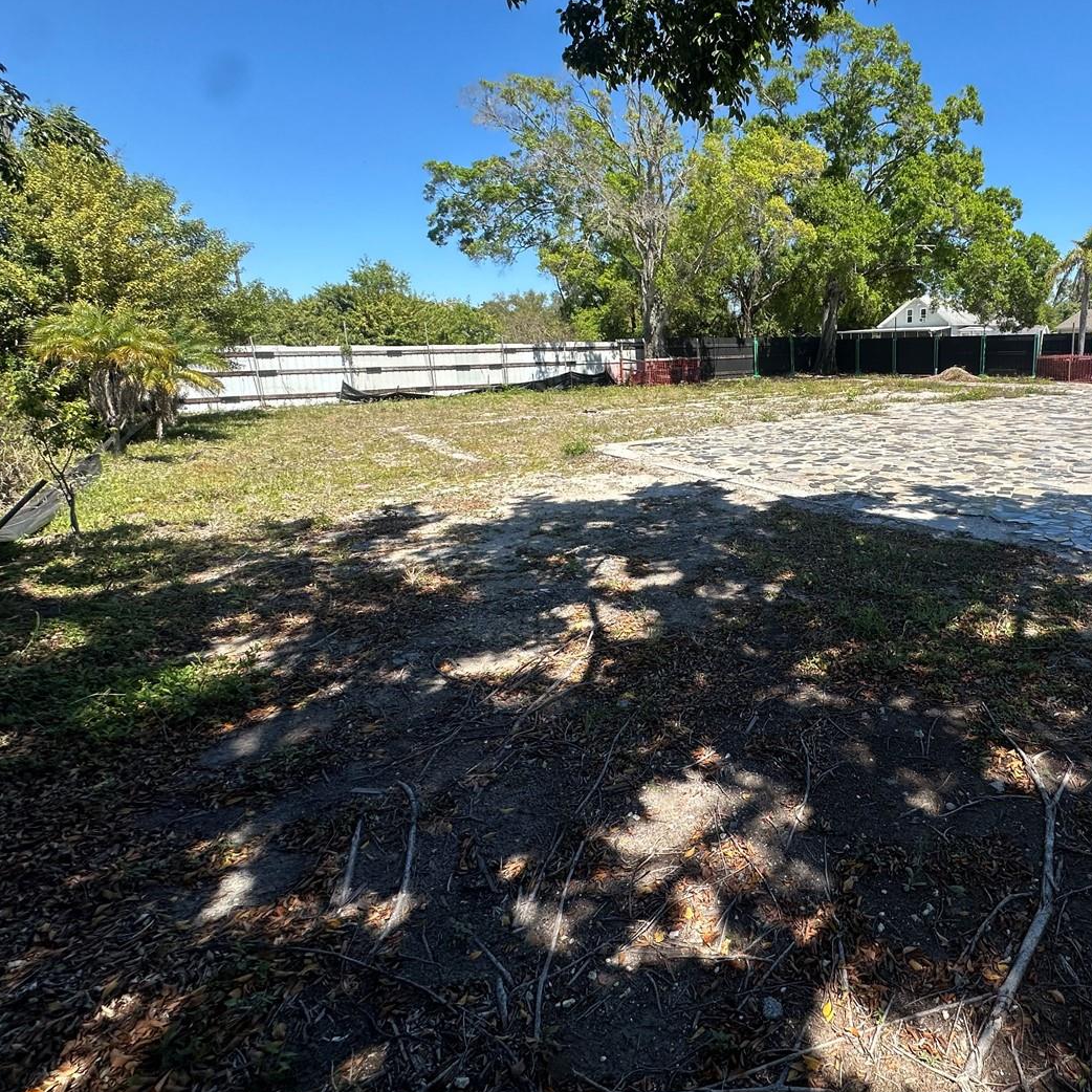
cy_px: 492
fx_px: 678
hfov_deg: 73.4
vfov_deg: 77.5
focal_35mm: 19
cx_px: 788
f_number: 2.2
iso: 40
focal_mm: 2.22
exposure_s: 1/1366
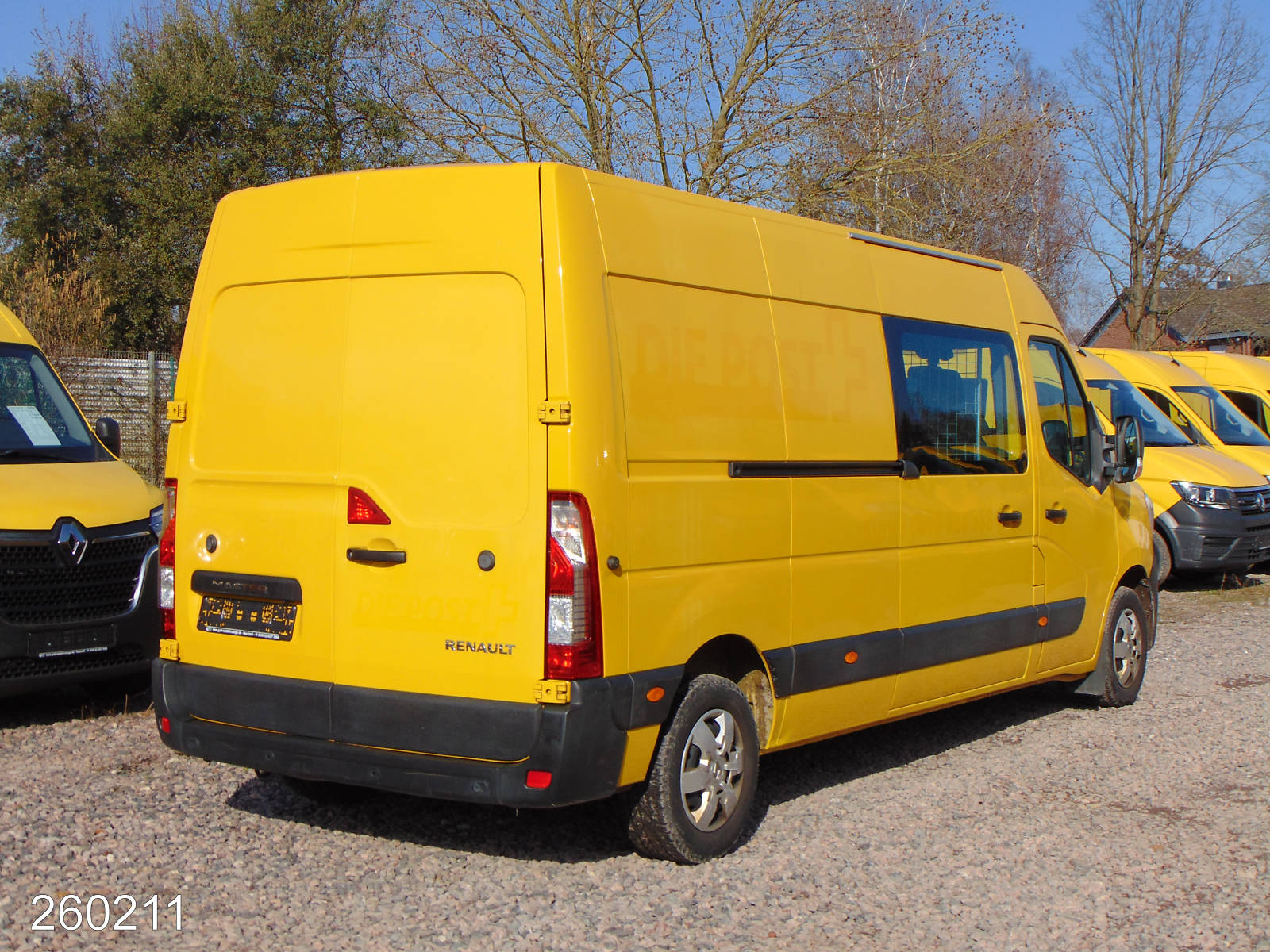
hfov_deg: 38.2
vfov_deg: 29.1
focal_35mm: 50
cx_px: 635
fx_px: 1834
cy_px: 476
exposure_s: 1/250
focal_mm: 9
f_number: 9
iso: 80
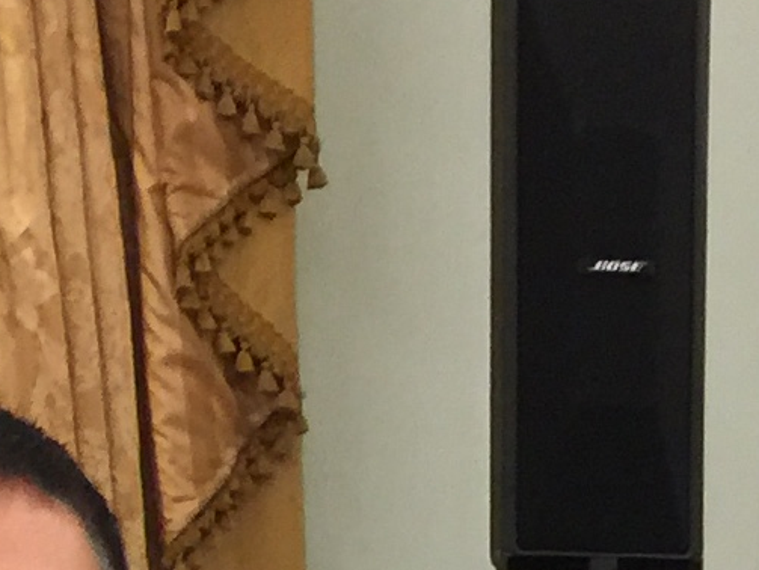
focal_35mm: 188
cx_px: 750
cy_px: 1654
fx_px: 4125
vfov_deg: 7.1
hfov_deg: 10.4
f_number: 2.2
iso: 80
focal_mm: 4.15
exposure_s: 1/17
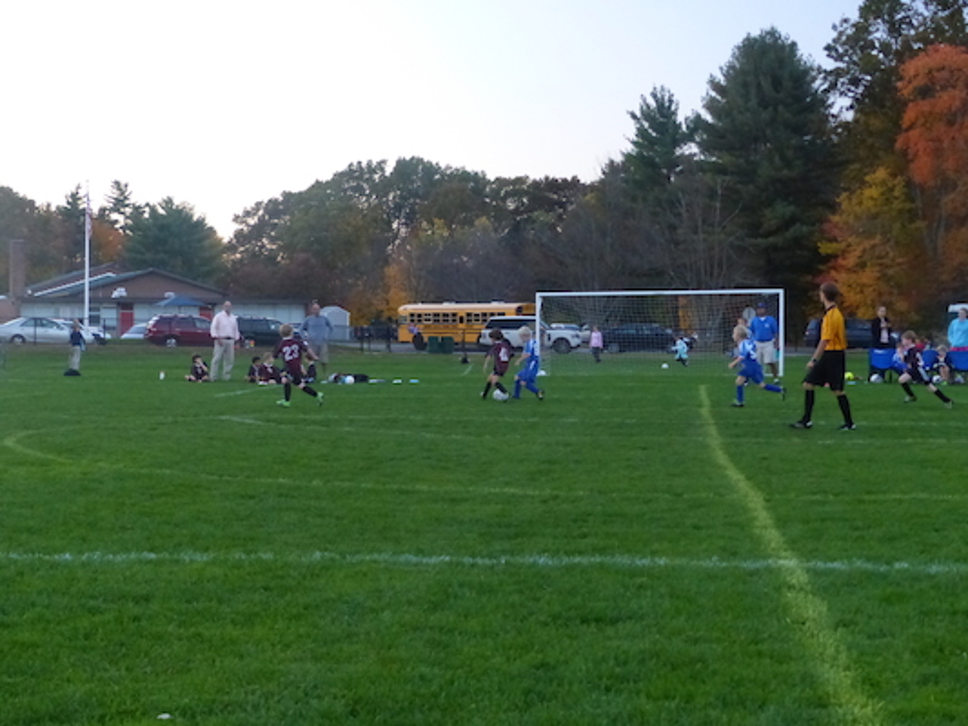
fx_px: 1706
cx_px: 484
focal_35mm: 61
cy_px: 363
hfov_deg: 31.7
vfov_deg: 24.0
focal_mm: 10.9
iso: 800
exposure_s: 1/125
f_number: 2.8
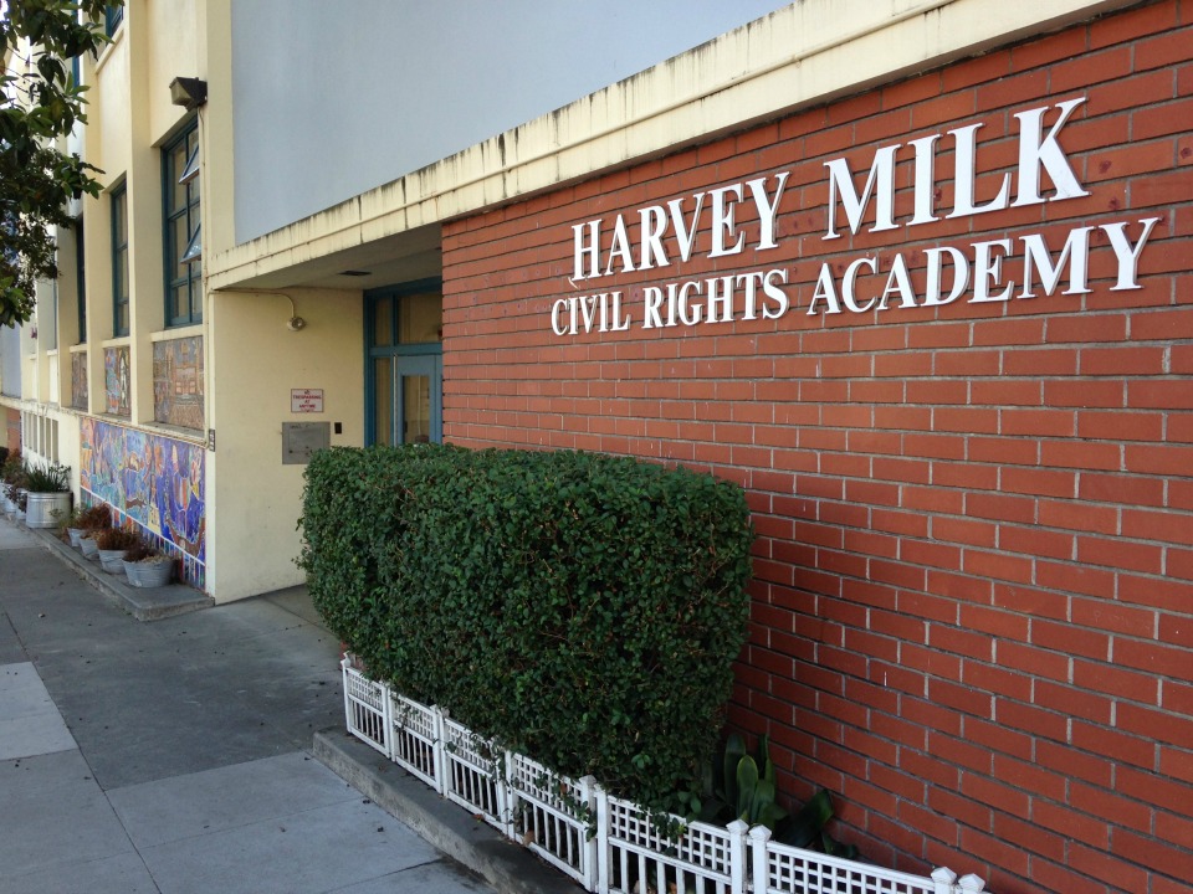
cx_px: 596
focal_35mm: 33
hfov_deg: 55.4
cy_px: 447
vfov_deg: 42.9
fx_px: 1137
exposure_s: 1/158
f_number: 2.4
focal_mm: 4.12
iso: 50
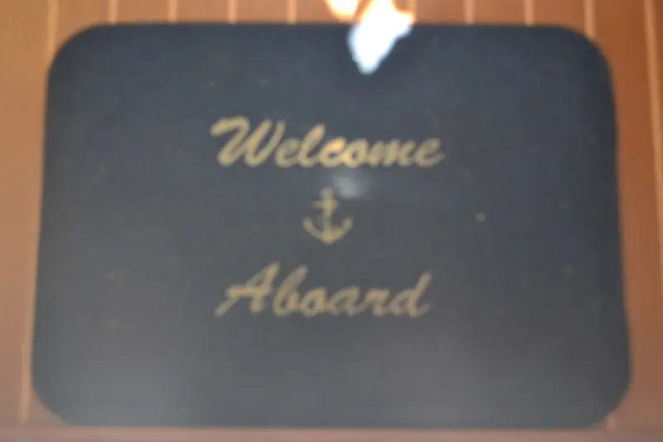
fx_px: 939
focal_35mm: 51
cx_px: 332
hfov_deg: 38.9
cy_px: 221
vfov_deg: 26.5
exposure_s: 1/60
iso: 800
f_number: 7.1
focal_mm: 34
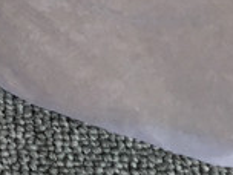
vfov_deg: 7.8
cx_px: -359
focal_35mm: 183
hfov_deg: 9.4
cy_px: -162
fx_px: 1232
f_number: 2.4
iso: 25
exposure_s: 1/248
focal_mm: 3.3
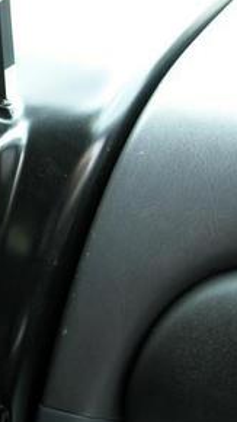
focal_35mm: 139
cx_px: -61
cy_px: 215
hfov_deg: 8.6
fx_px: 1554
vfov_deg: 15.5
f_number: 3.4
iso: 100
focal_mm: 19.9
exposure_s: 1/35.6
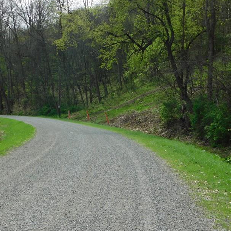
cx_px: 140
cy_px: 98
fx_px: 506
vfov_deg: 25.7
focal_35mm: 67
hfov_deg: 25.7
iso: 125
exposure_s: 1/800
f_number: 3.7
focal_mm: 8
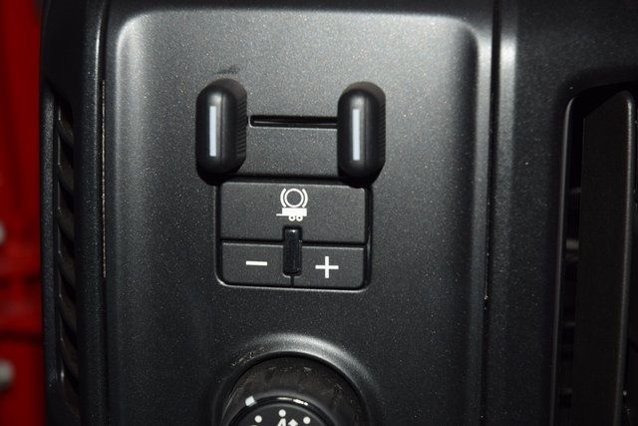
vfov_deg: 13.0
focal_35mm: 105
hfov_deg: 19.5
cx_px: 319
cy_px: 213
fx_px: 1861
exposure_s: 1/125
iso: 100
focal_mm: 70
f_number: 8
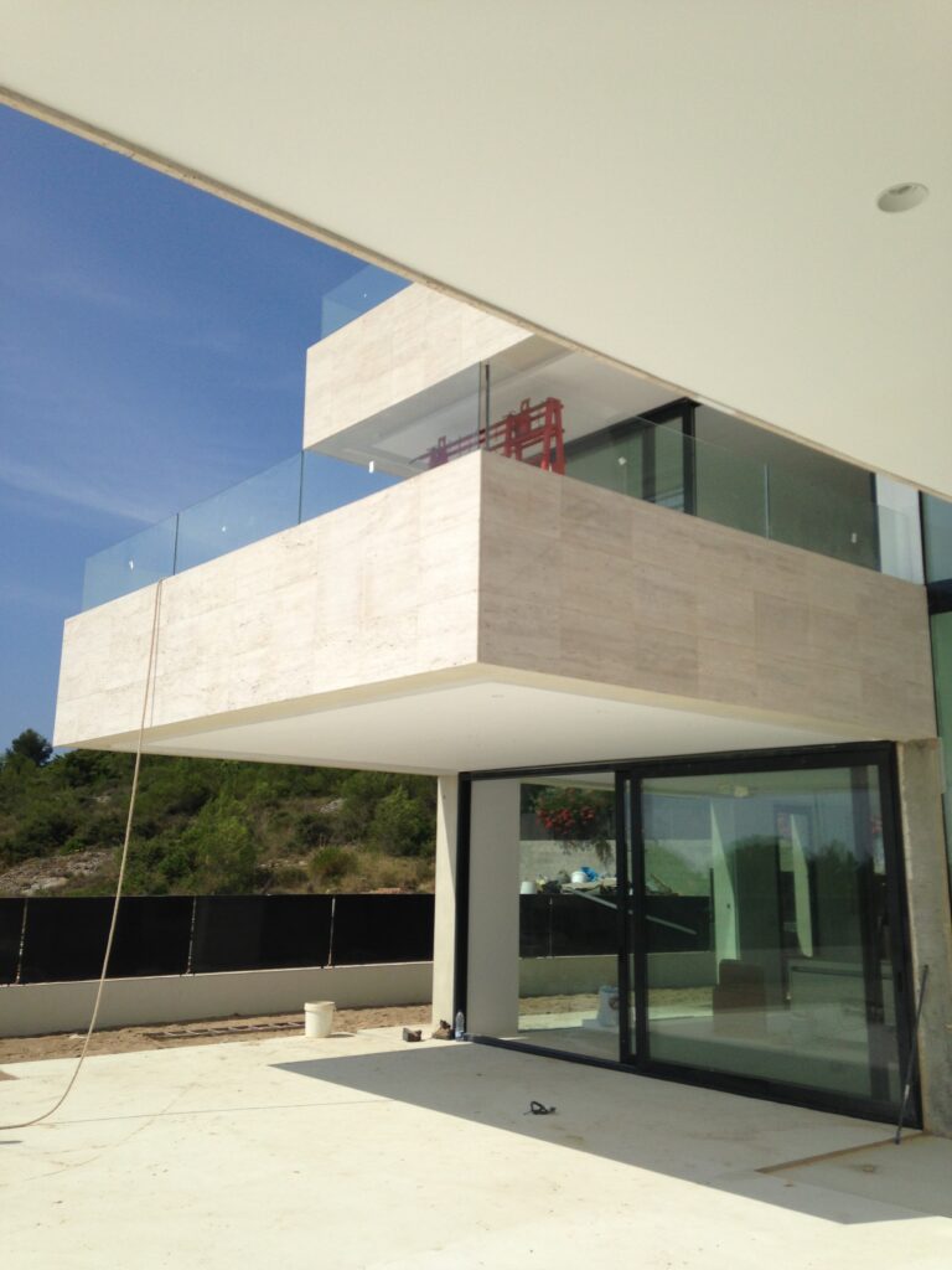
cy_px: 635
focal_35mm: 33
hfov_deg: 42.9
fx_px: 1210
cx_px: 476
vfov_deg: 55.4
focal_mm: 4.13
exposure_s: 1/3390
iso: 50
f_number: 2.4
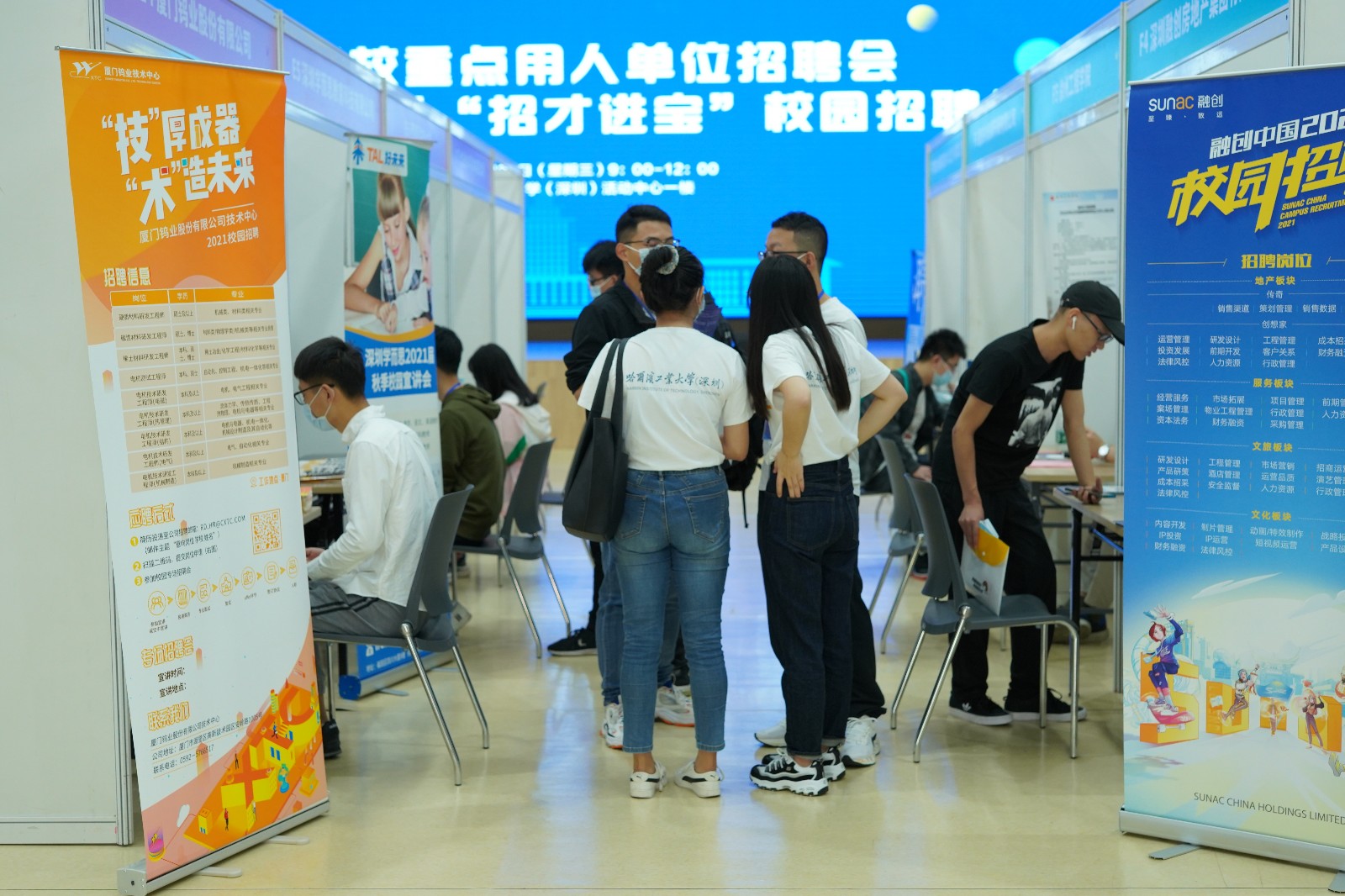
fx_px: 1868
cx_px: 672
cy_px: 448
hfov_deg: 39.6
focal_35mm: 50
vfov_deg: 27.0
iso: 1600
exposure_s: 1/250
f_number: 3.2
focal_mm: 50
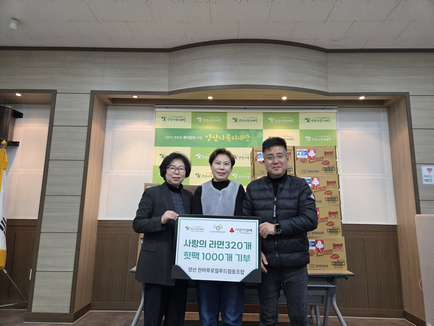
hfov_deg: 73.9
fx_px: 288
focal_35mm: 23
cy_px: 163
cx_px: 217
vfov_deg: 58.9
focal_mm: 5.4
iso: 320
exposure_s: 1/120
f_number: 1.8
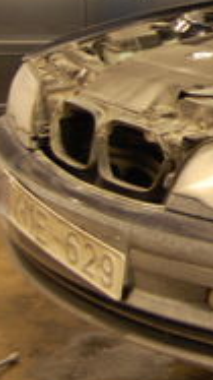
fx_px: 1186
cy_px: 93
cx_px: 412
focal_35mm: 118
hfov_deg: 9.6
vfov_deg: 18.1
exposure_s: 1/13
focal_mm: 22
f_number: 3.8
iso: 800
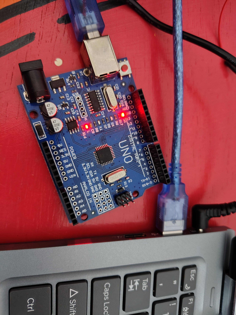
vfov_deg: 71.6
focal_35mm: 24
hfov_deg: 56.8
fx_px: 218
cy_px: 158
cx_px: 118
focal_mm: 5.56
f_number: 1.8
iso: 1403
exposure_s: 1/30
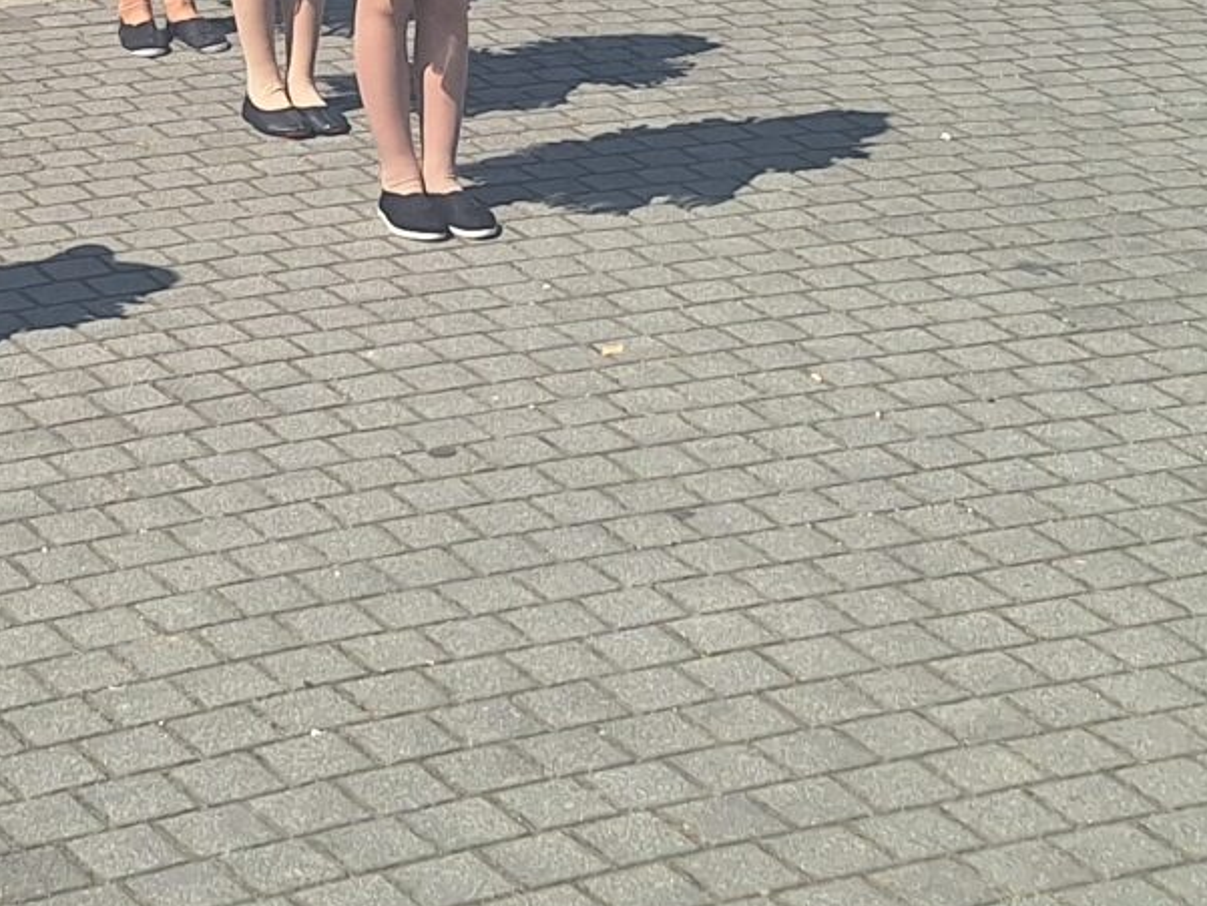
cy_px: -548
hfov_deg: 19.7
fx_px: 3418
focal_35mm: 98
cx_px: 120
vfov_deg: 13.9
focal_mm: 5.54
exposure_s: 1/2049
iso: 40
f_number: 1.8
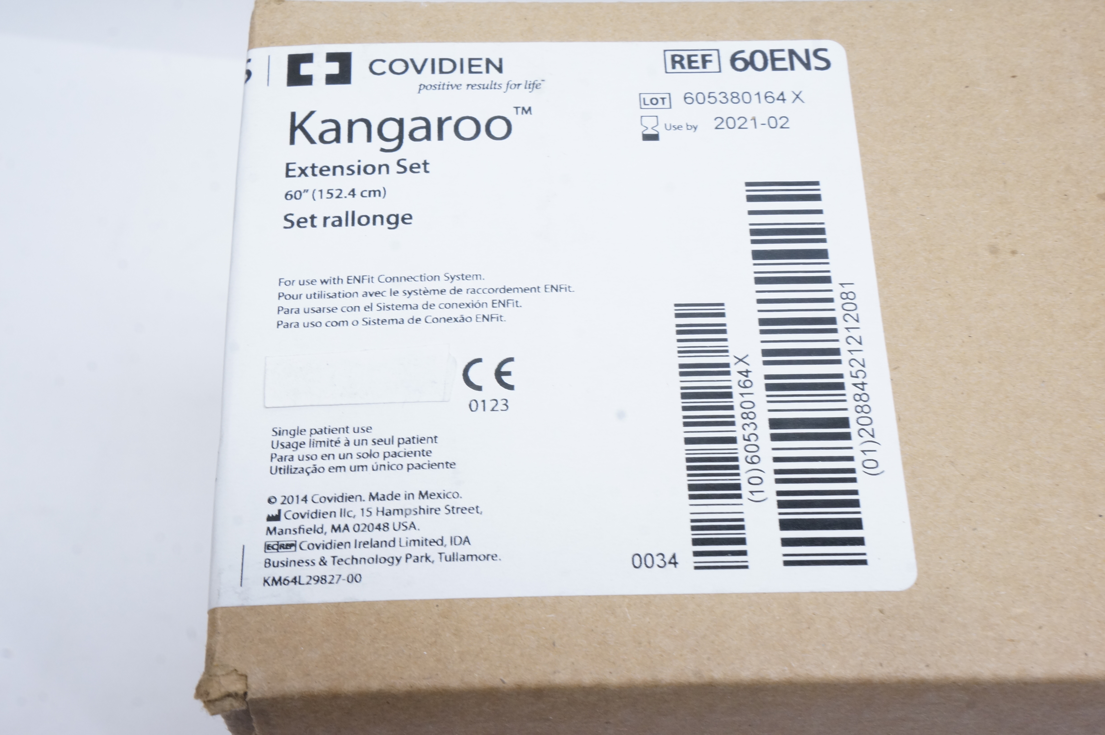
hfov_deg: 40.0
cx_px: 552
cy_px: 368
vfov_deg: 27.2
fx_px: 1518
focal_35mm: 50
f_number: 16
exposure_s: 1/8
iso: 800
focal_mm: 33
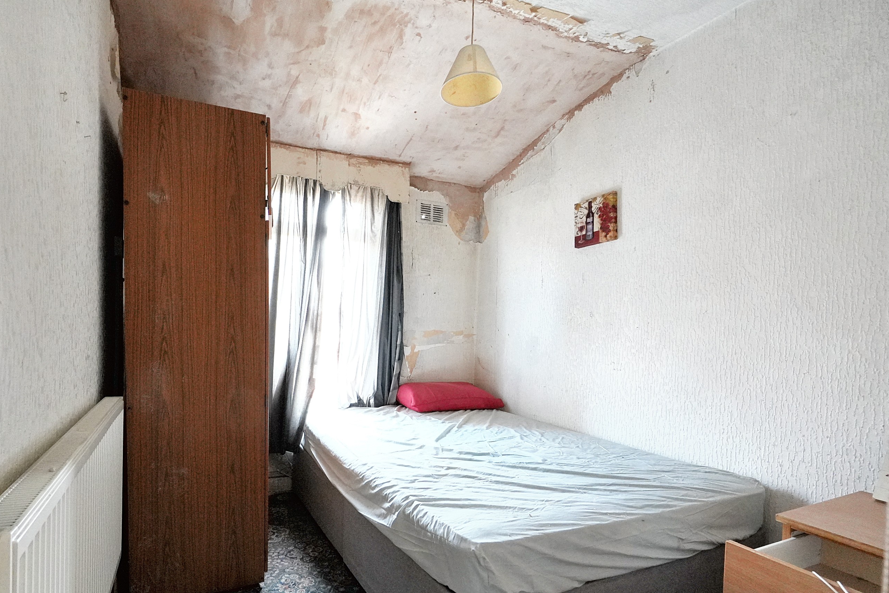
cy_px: 344
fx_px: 444
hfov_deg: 89.1
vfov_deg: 67.0
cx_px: 365
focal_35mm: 18
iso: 2000
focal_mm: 10
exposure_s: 1/30
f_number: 6.3
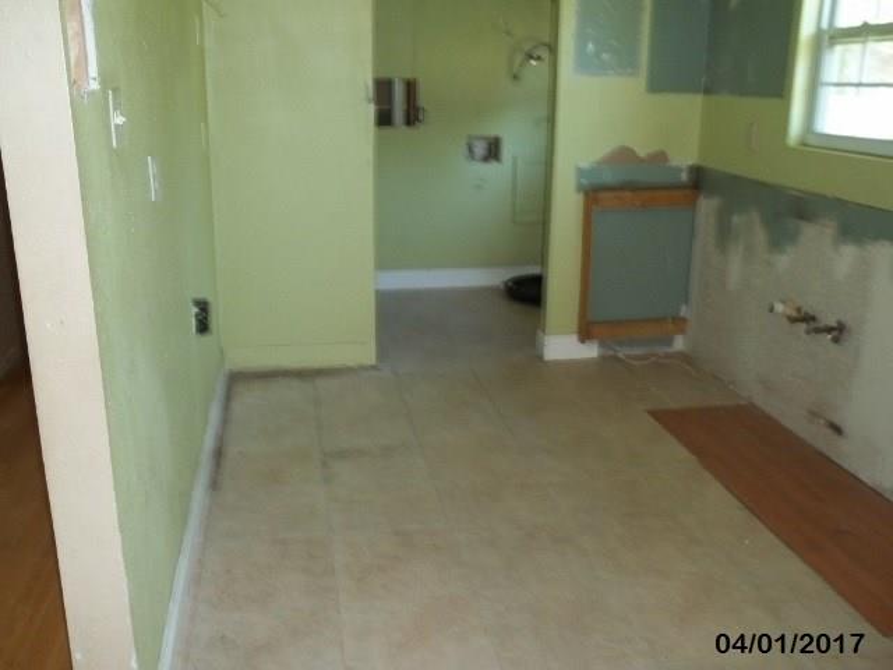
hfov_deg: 55.4
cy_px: 335
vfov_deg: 42.9
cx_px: 446
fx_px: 851
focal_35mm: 33
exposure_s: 1/30
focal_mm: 5.9
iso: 160
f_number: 3.3
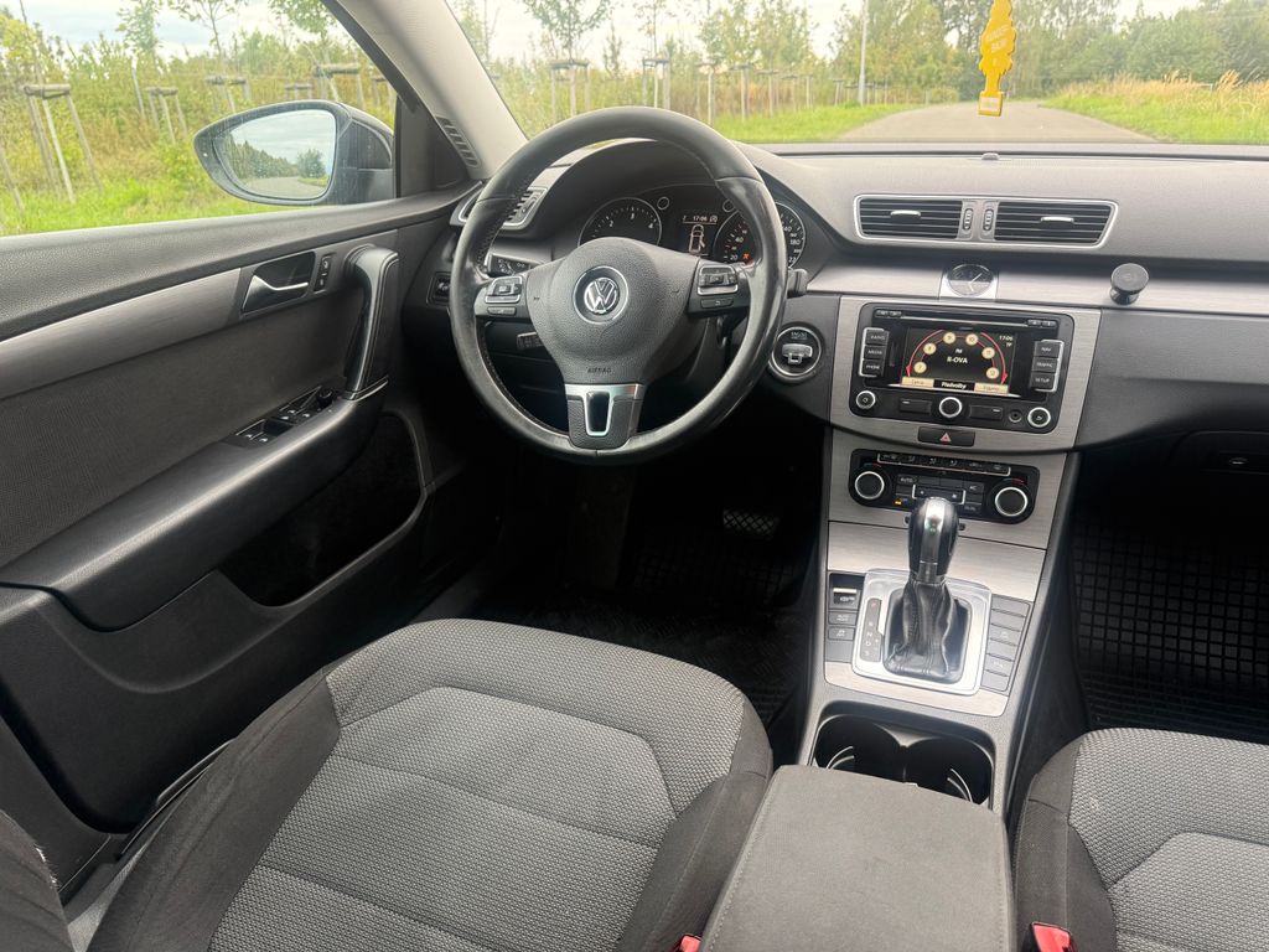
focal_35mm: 24
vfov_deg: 56.8
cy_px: 476
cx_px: 634
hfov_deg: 71.6
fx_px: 880
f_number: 1.78
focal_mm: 6.76
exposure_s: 1/121
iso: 160
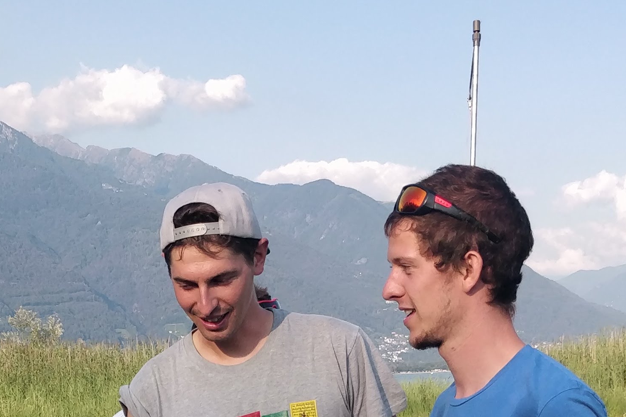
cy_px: 651
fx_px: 1356
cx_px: 140
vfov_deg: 15.9
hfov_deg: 25.6
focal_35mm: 78
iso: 125
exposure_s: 1/814
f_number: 1.7
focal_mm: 4.1
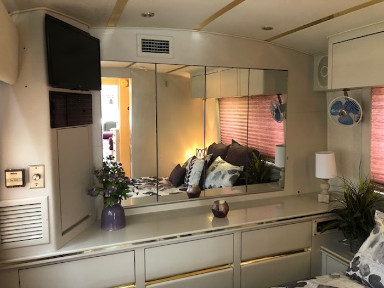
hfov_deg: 63.4
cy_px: 144
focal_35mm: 28
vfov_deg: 49.7
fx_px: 311
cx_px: 192
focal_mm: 4
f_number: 1.8
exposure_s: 1/11
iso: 100
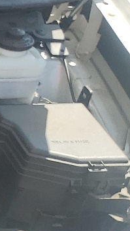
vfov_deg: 16.3
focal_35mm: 128
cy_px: 245
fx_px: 785
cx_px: -384
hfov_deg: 7.1
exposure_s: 1/833
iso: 50
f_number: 1.5
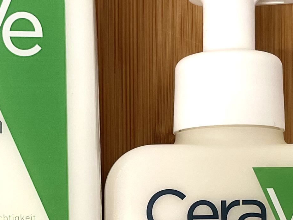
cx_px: 104
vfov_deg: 12.9
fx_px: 956
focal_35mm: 113
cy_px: 223
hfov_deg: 17.4
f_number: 1.6
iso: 80
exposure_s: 1/100
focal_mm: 4.2
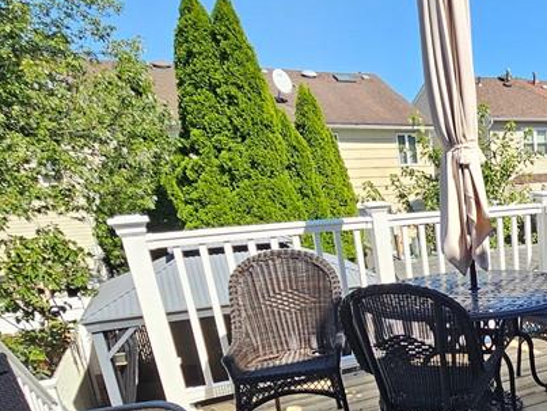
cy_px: 354
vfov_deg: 40.4
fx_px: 522
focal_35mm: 33
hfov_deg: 45.9
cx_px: 555
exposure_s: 1/1139
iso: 50
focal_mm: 2.2
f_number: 2.2
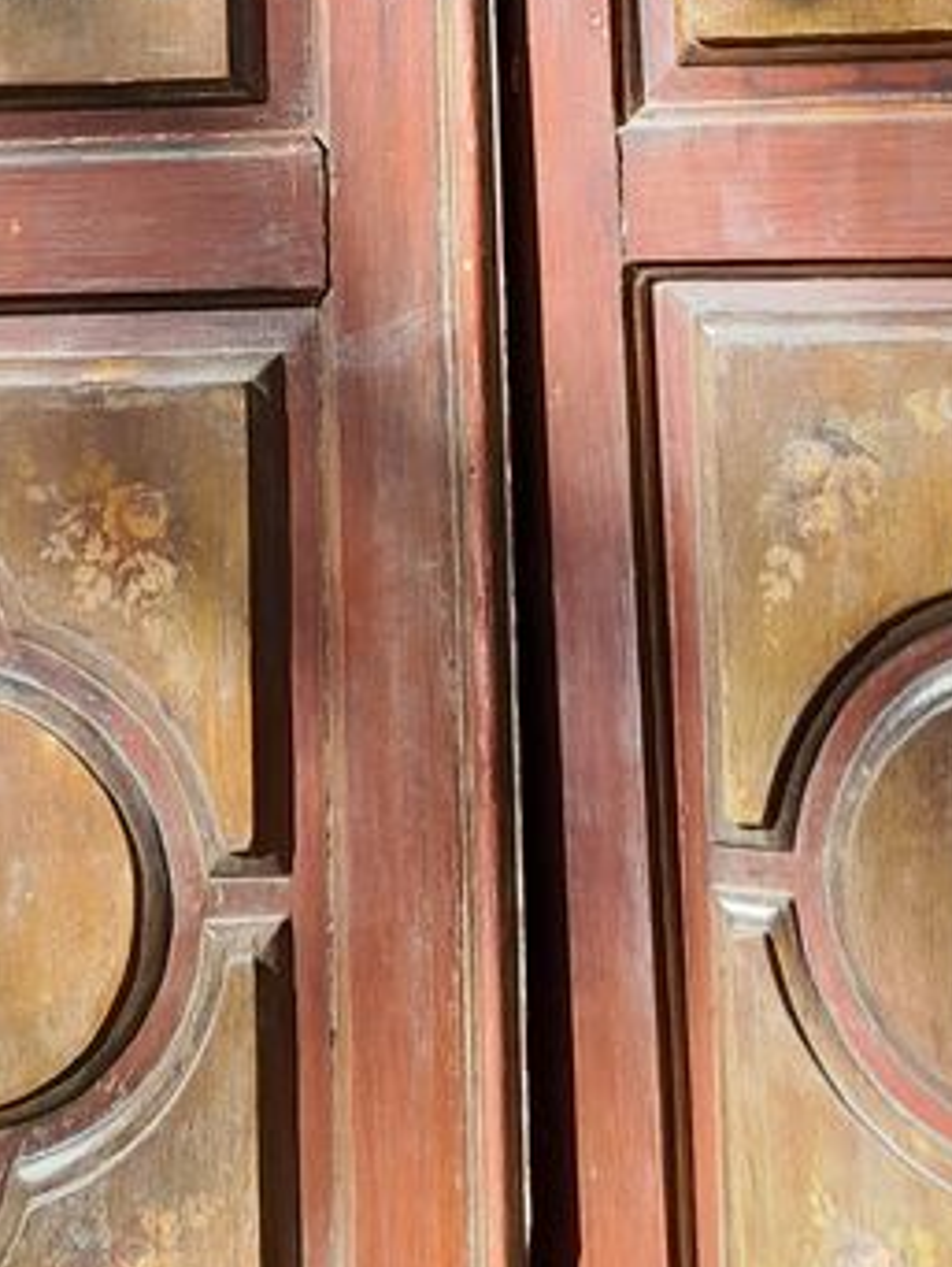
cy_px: -41
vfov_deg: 25.2
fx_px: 2674
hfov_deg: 20.1
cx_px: 611
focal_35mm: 73
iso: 20
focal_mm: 4.6
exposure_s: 1/50
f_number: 2
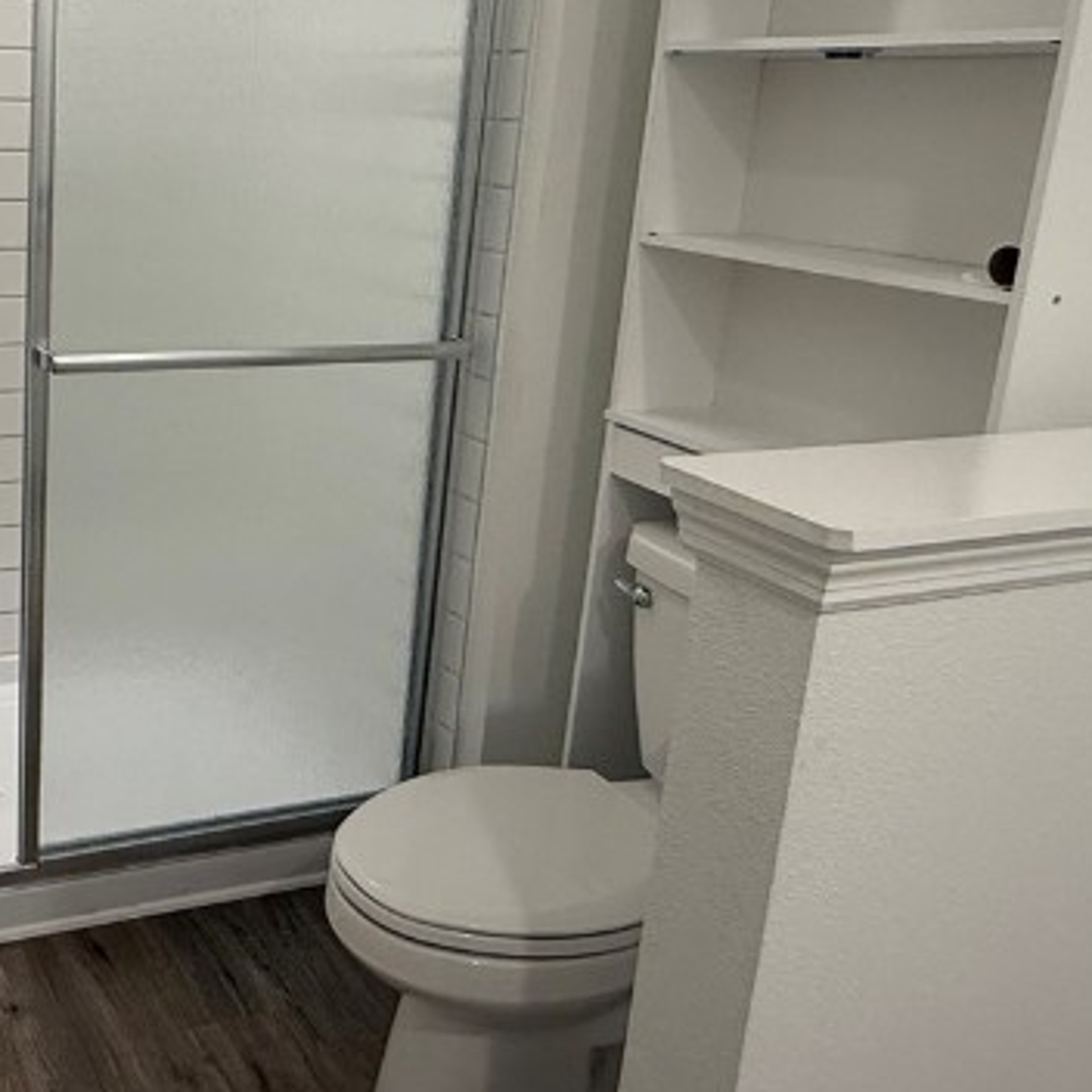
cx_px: 118
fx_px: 1285
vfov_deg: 45.5
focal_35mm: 36
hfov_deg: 42.4
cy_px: 382
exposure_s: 1/120
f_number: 2.2
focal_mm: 2.22
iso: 200
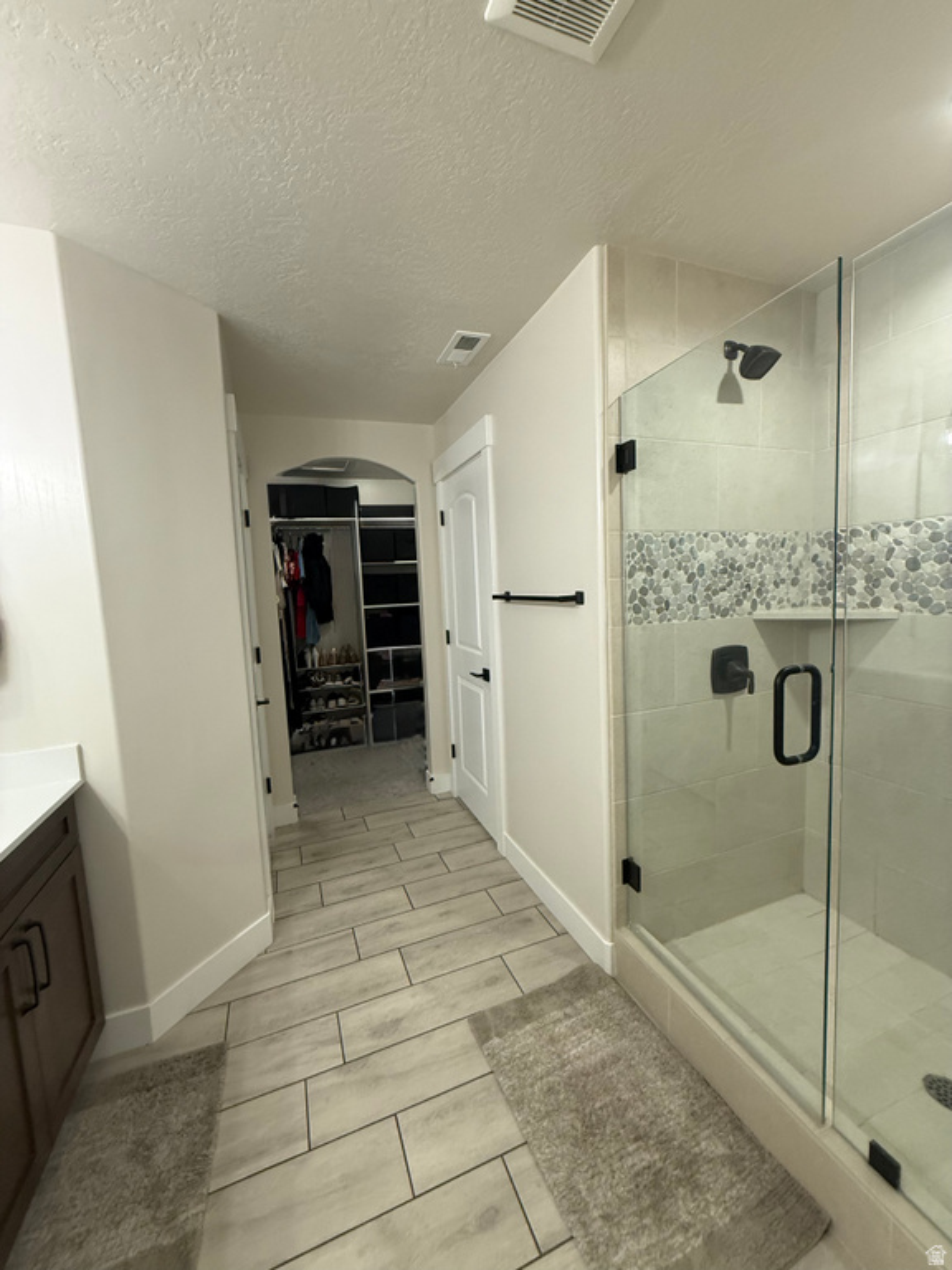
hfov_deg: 85.7
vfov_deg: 102.1
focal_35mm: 14
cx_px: 476
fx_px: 513
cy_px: 635
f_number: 2.2
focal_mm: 2.22
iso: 320
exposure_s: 1/120
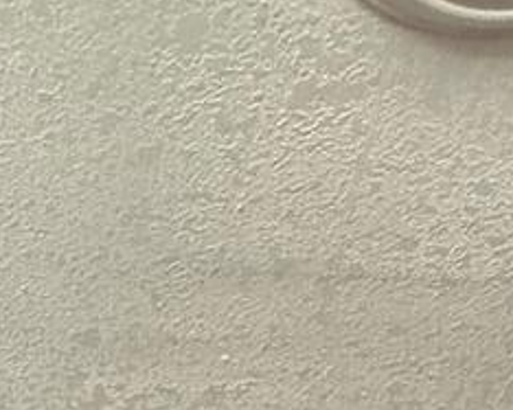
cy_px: 1138
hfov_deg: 27.1
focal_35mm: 70
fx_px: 1062
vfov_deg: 12.5
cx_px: 226
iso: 320
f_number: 2.2
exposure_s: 1/86
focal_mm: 2.22
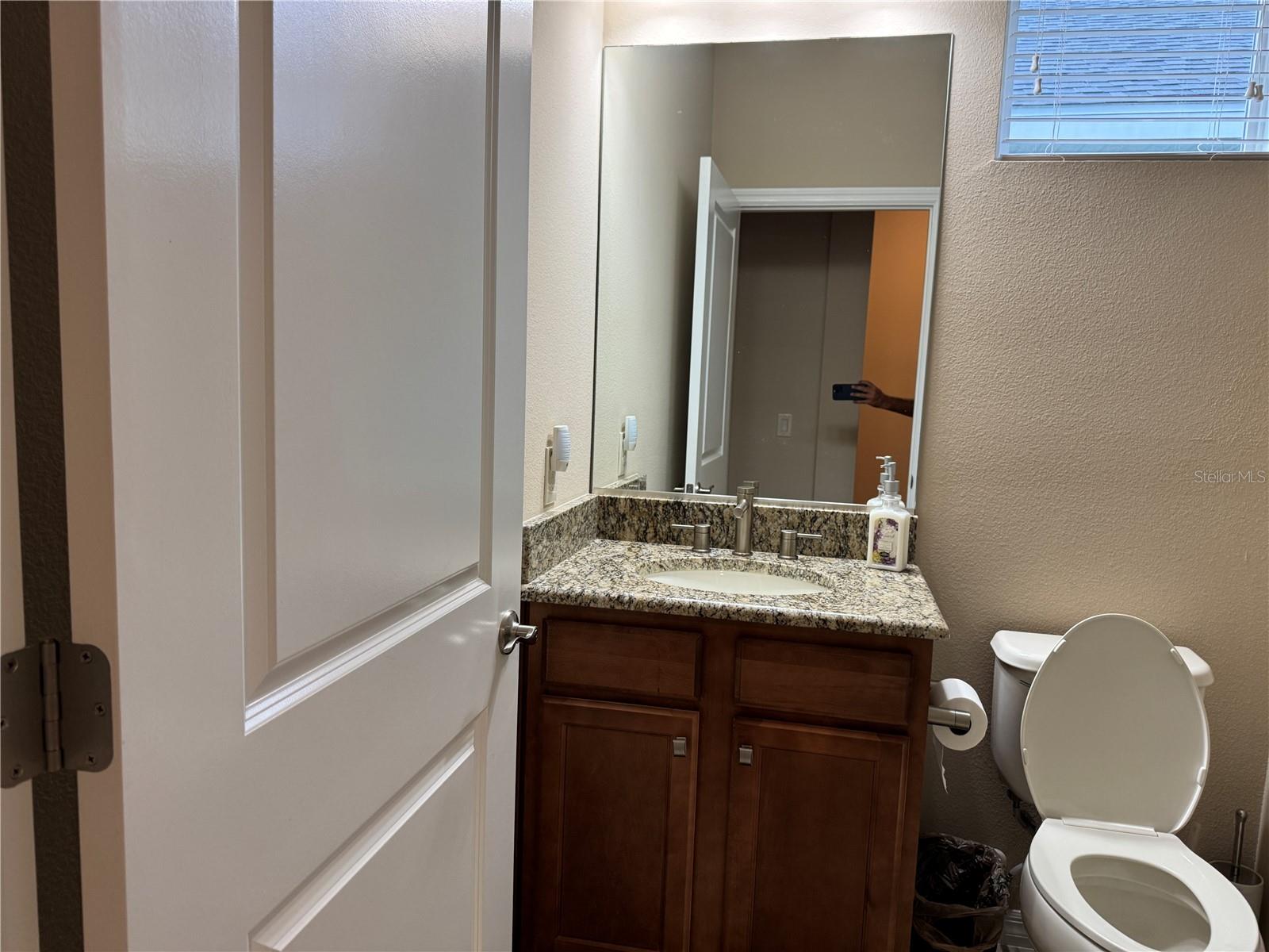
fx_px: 880
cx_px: 634
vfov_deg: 56.8
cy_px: 476
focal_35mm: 24
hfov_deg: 71.6
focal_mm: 6.76
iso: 160
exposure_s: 1/120
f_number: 1.78
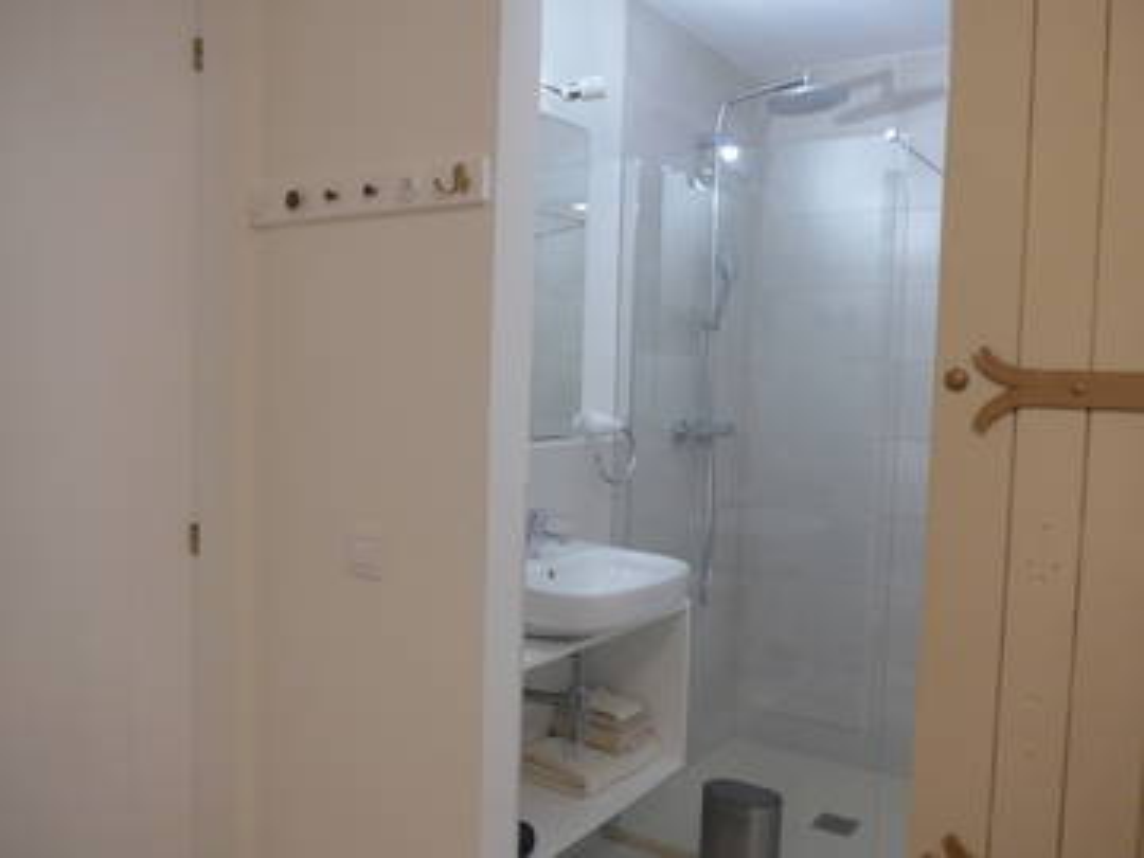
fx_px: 925
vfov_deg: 49.7
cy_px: 429
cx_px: 572
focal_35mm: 28
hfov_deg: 63.4
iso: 320
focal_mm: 6
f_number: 2
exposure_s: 1/60
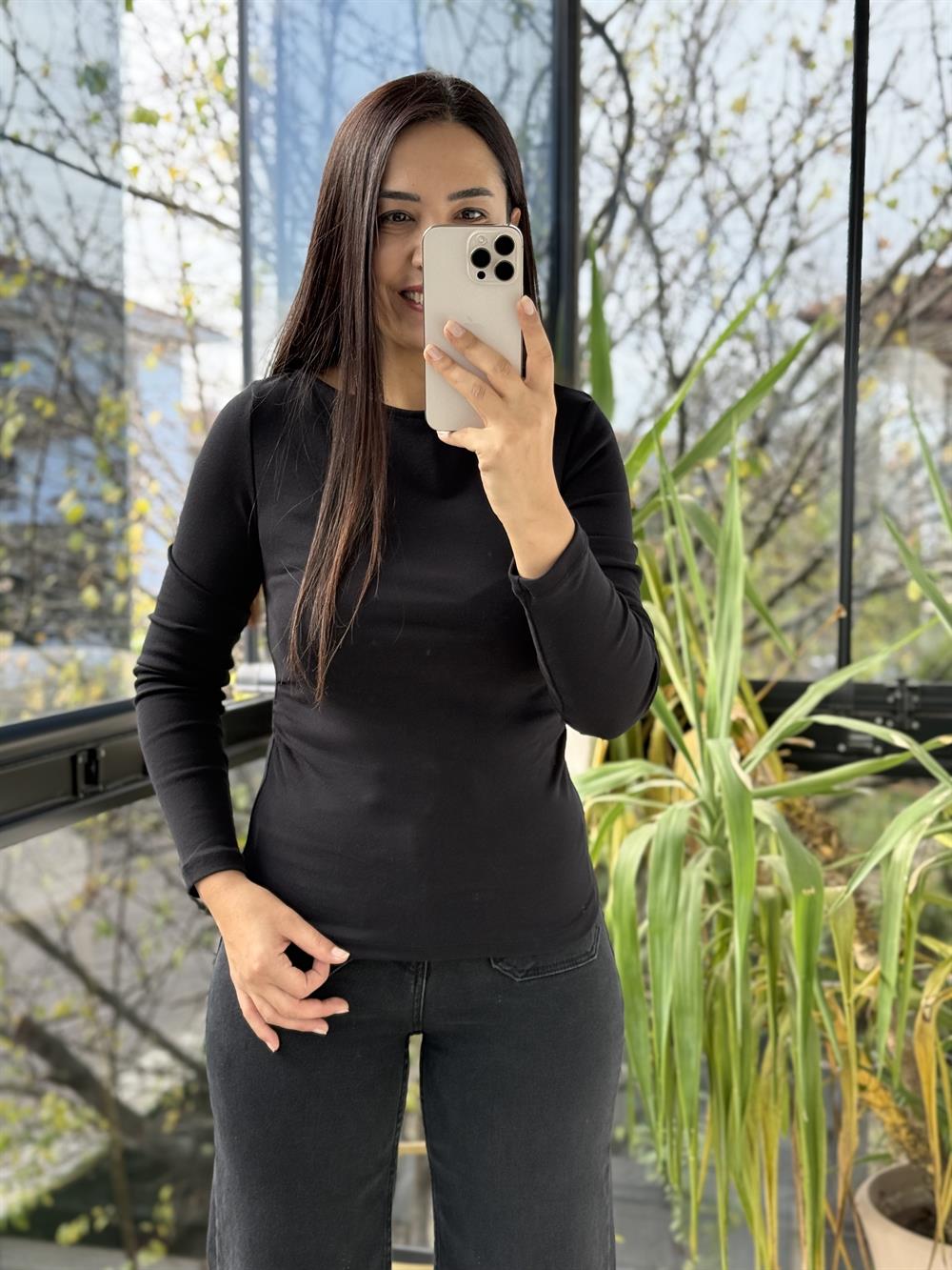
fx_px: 1760
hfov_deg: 30.3
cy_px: 635
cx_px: 476
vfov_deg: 39.7
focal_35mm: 48
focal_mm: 6.76
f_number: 1.78
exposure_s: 1/352
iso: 80
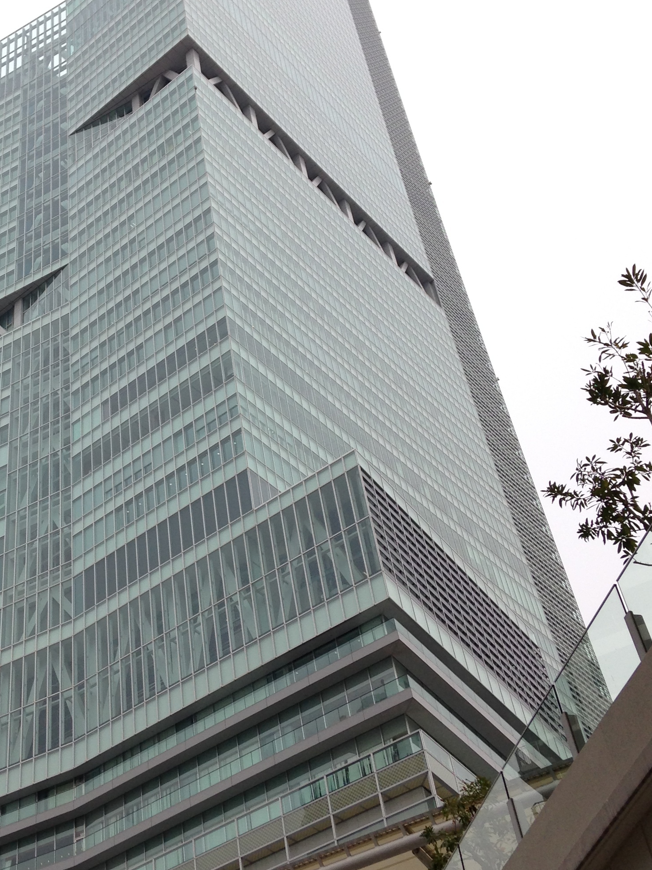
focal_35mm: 55
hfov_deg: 26.2
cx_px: 156
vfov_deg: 34.9
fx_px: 1381
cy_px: 376
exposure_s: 1/1466
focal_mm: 4.12
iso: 50
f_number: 2.4
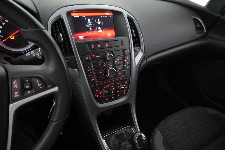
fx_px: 150
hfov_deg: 73.7
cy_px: 75
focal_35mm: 24
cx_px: 112
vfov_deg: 53.1
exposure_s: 1/40
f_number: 3.5
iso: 2500
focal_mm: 16
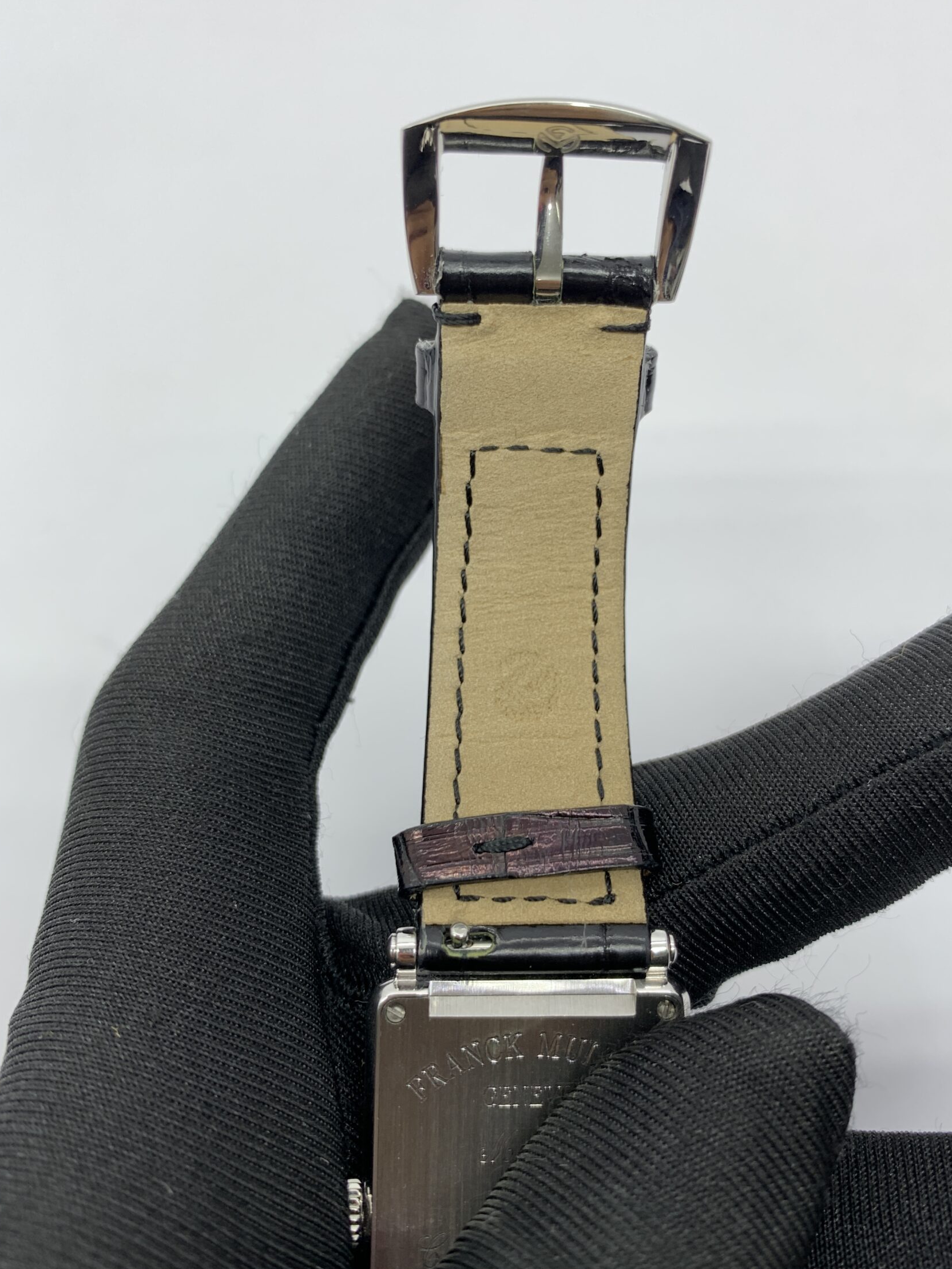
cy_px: 599
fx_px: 1100
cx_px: 514
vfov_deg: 59.9
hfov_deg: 46.8
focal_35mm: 30
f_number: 1.8
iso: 40
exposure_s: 1/100
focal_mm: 4.25
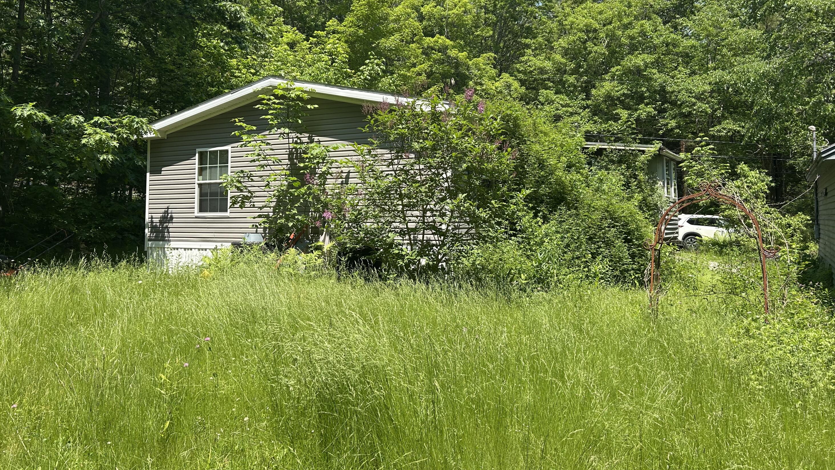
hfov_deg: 66.1
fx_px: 642
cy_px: 180
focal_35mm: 29
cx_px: 423
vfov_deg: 39.9
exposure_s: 1/1724
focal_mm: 5.7
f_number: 1.5
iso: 50
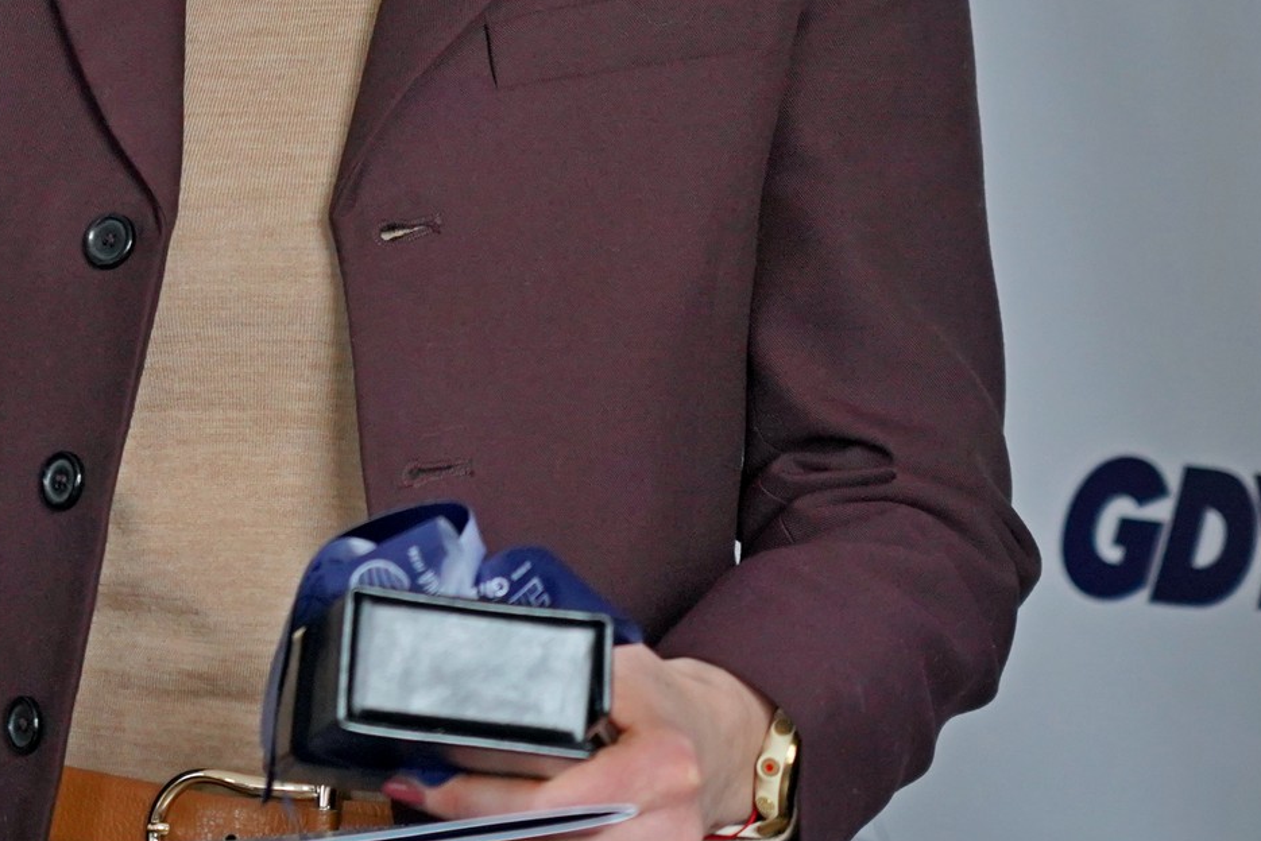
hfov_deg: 10.5
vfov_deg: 7.0
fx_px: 6832
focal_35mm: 195
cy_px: -31
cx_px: 201
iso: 2000
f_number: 4
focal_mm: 76
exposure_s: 1/160
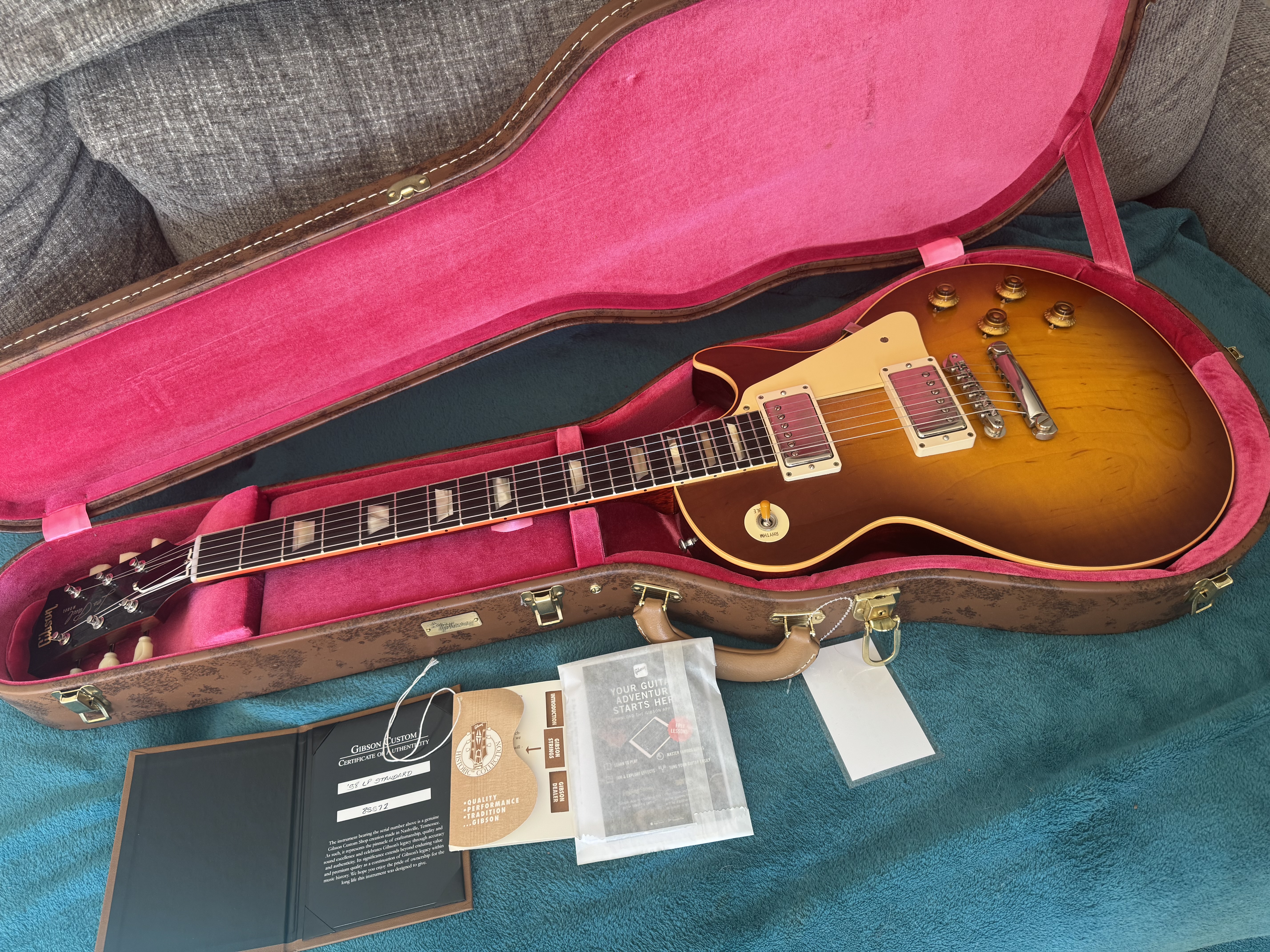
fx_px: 881
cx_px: 635
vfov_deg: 56.8
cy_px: 476
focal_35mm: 24
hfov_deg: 71.6
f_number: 1.78
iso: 125
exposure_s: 1/121
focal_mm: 6.76
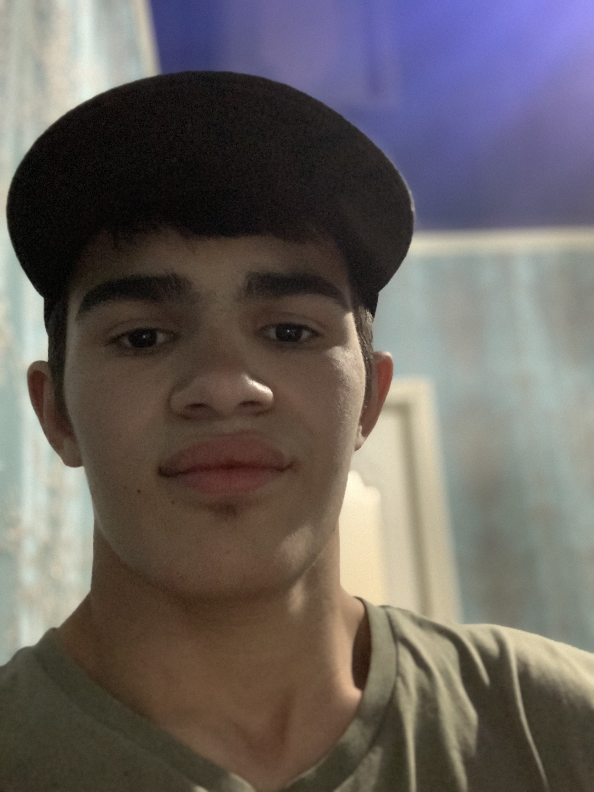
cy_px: 396
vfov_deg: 56.8
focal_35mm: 32
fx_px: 732
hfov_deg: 44.2
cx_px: 297
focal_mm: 2.87
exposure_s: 1/15
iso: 1600
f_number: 2.2
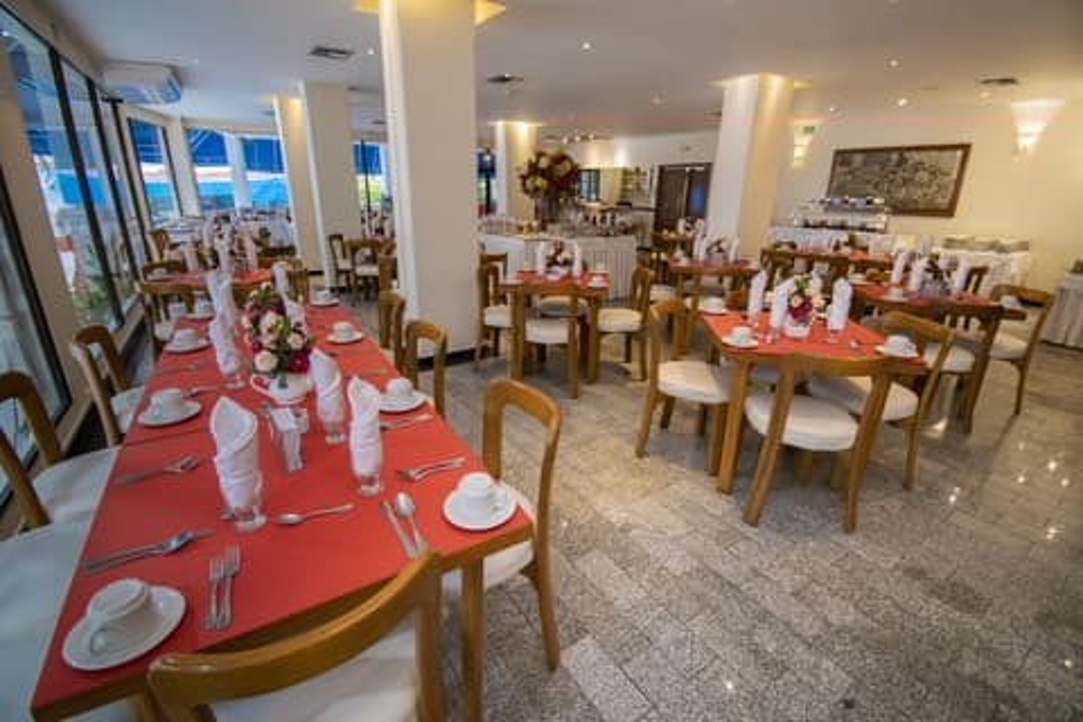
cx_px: 542
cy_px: 361
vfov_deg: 77.3
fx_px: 451
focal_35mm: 15
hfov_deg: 100.4
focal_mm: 10
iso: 1600
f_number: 4.5
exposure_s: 1/100
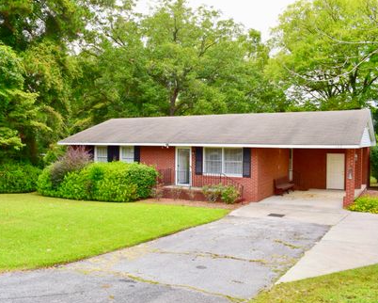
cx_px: 168
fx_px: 392
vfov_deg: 42.3
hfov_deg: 51.4
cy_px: 155
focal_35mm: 35
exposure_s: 1/30
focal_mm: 20
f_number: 7.1
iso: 400
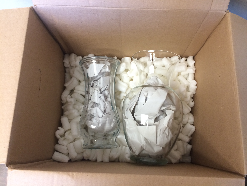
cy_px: 93
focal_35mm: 29
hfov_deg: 61.7
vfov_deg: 48.2
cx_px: 124
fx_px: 207
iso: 160
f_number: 2.2
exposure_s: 1/30
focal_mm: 4.15
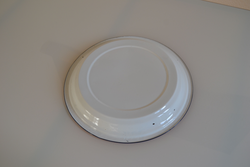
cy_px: 84
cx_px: 125
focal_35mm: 33
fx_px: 229
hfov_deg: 57.2
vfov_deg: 40.0
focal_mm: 22
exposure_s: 1/125
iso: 220
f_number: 5.6
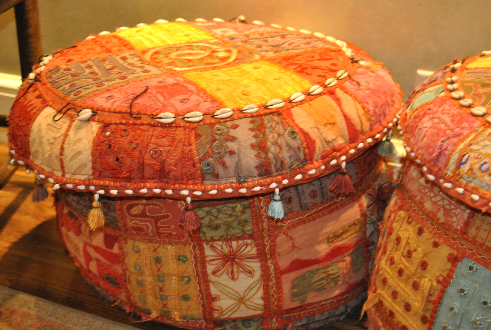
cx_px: 246
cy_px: 165
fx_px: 820
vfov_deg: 22.7
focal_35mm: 60
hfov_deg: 33.3
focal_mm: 40
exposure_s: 1/25
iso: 800
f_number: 5
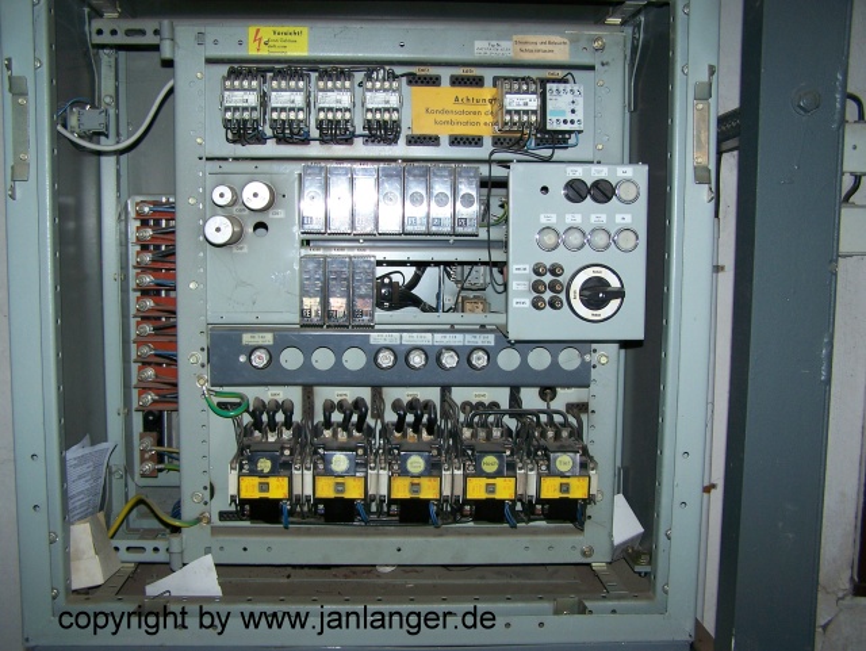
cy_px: 326
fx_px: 951
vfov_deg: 37.8
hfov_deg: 48.9
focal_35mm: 38
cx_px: 433
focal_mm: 6.3
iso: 100
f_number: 4
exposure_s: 1/60
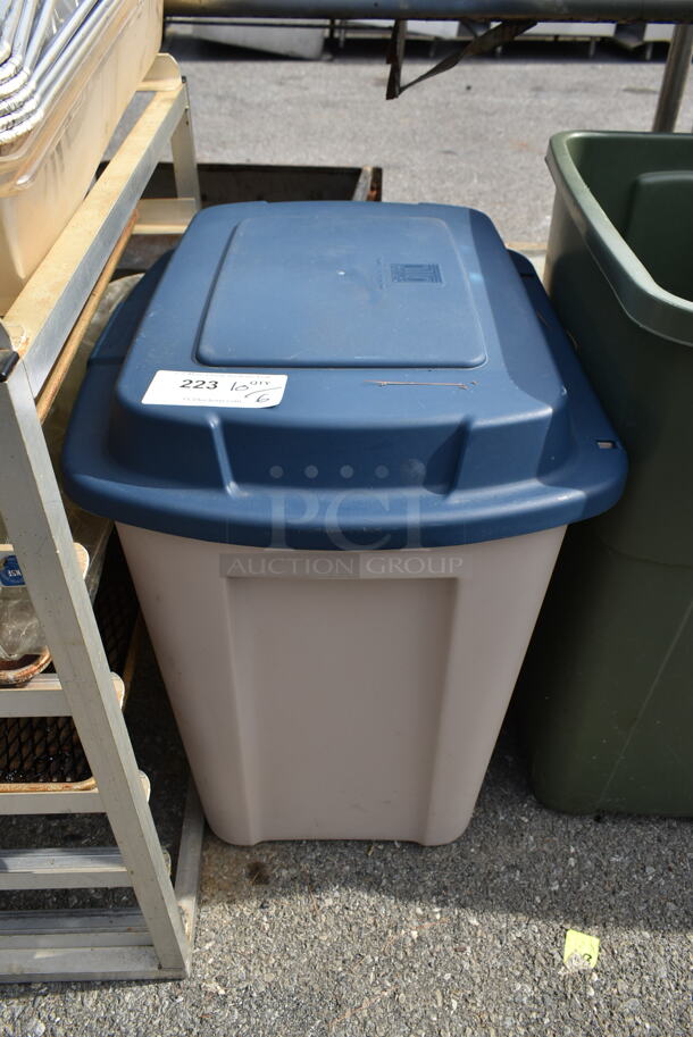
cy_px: 518
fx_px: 778
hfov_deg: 48.0
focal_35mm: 27
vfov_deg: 67.3
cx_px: 346
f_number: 7.1
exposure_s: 1/200
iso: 100
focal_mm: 18
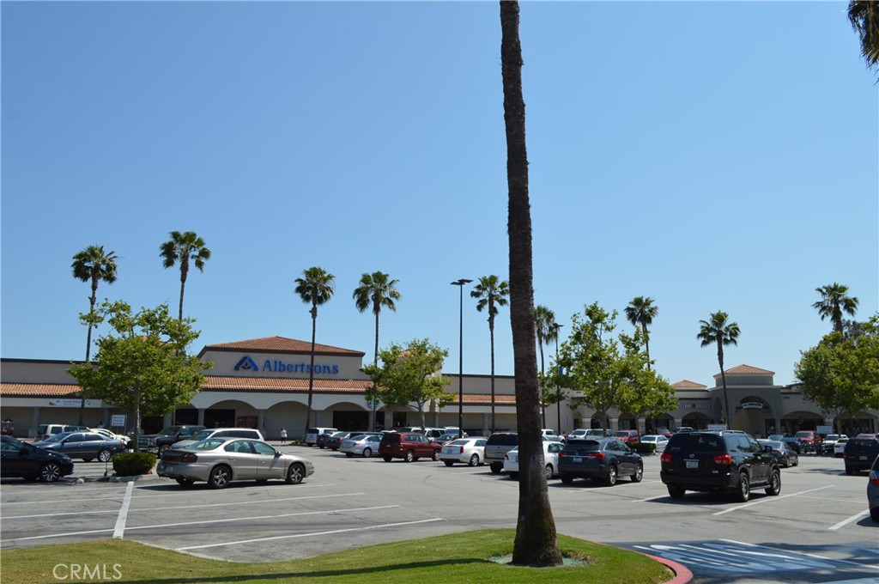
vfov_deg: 43.5
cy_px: 292
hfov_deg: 62.0
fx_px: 732
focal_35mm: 30
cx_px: 440
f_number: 9
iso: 100
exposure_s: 1/320
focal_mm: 20
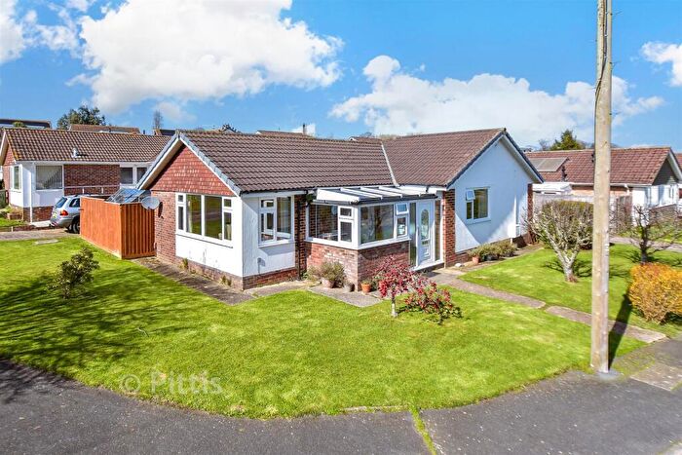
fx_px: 398
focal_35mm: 21
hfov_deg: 81.2
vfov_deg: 59.5
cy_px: 228
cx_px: 341
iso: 160
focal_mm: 14
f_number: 3.5
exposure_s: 1/2000
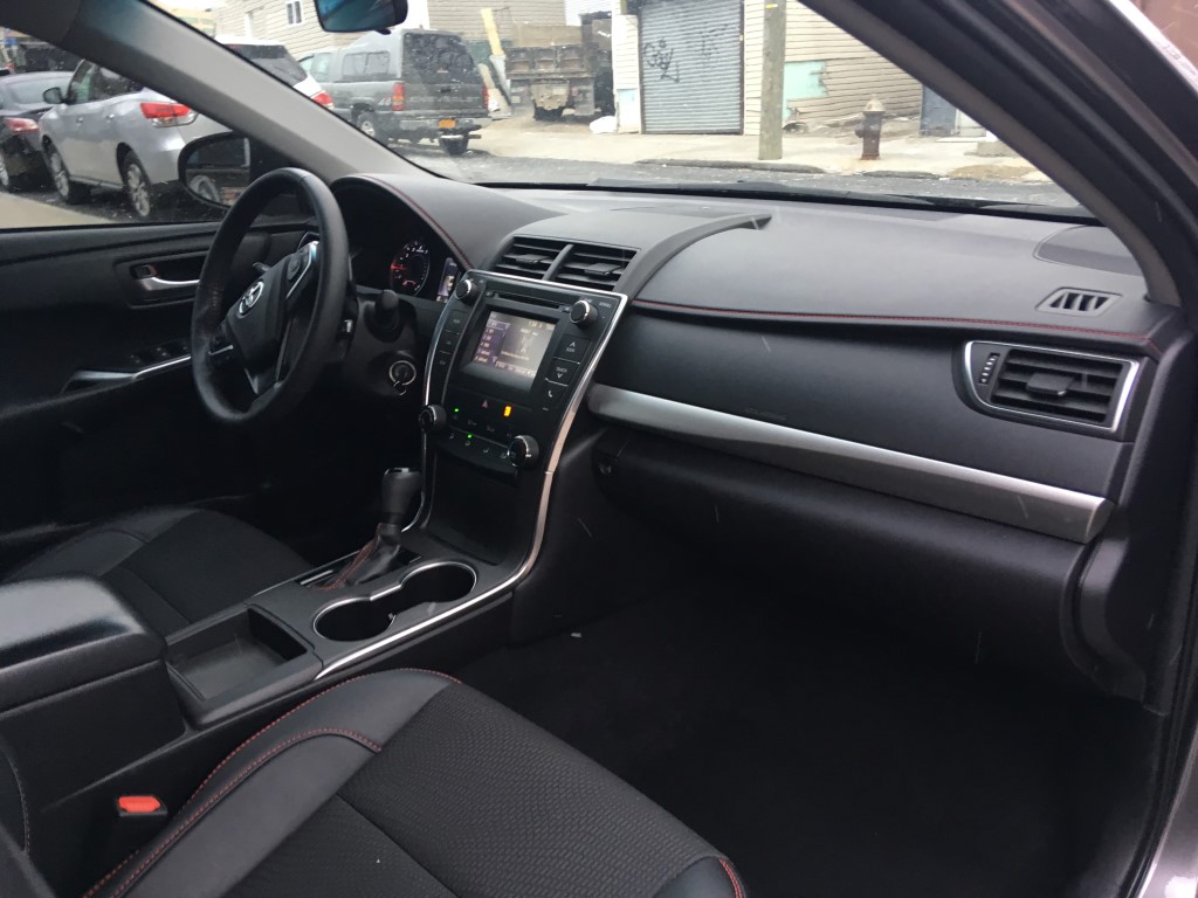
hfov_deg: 61.7
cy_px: 449
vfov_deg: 48.2
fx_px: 1004
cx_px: 599
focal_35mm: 29
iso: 64
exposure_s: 1/30
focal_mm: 4.15
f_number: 2.2
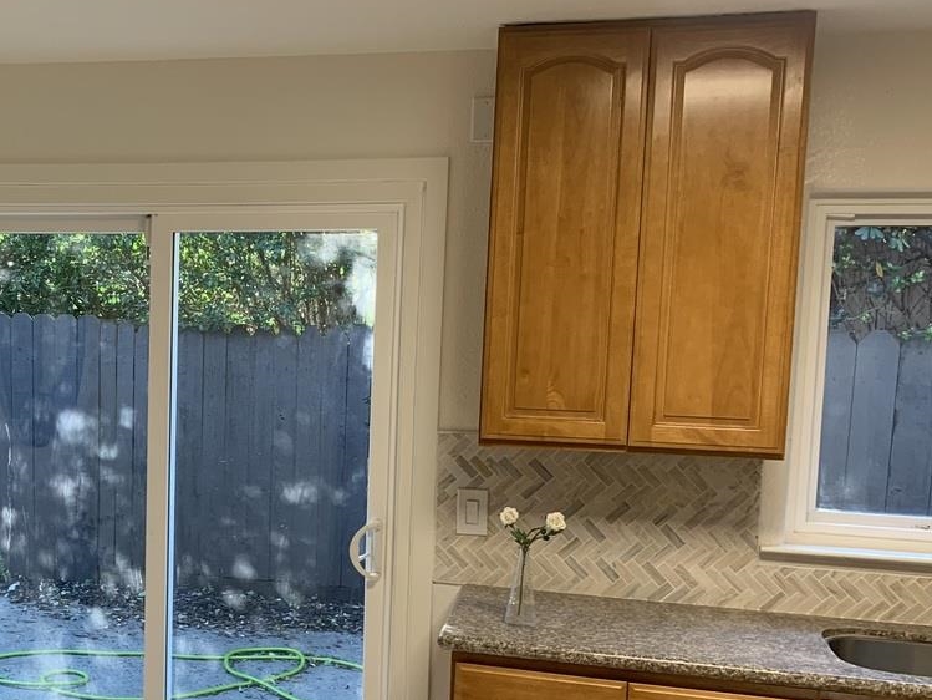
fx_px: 1346
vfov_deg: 29.0
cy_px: 441
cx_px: 118
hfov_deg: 36.2
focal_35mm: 50
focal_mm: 4.25
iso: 64
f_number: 1.8
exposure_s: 1/60
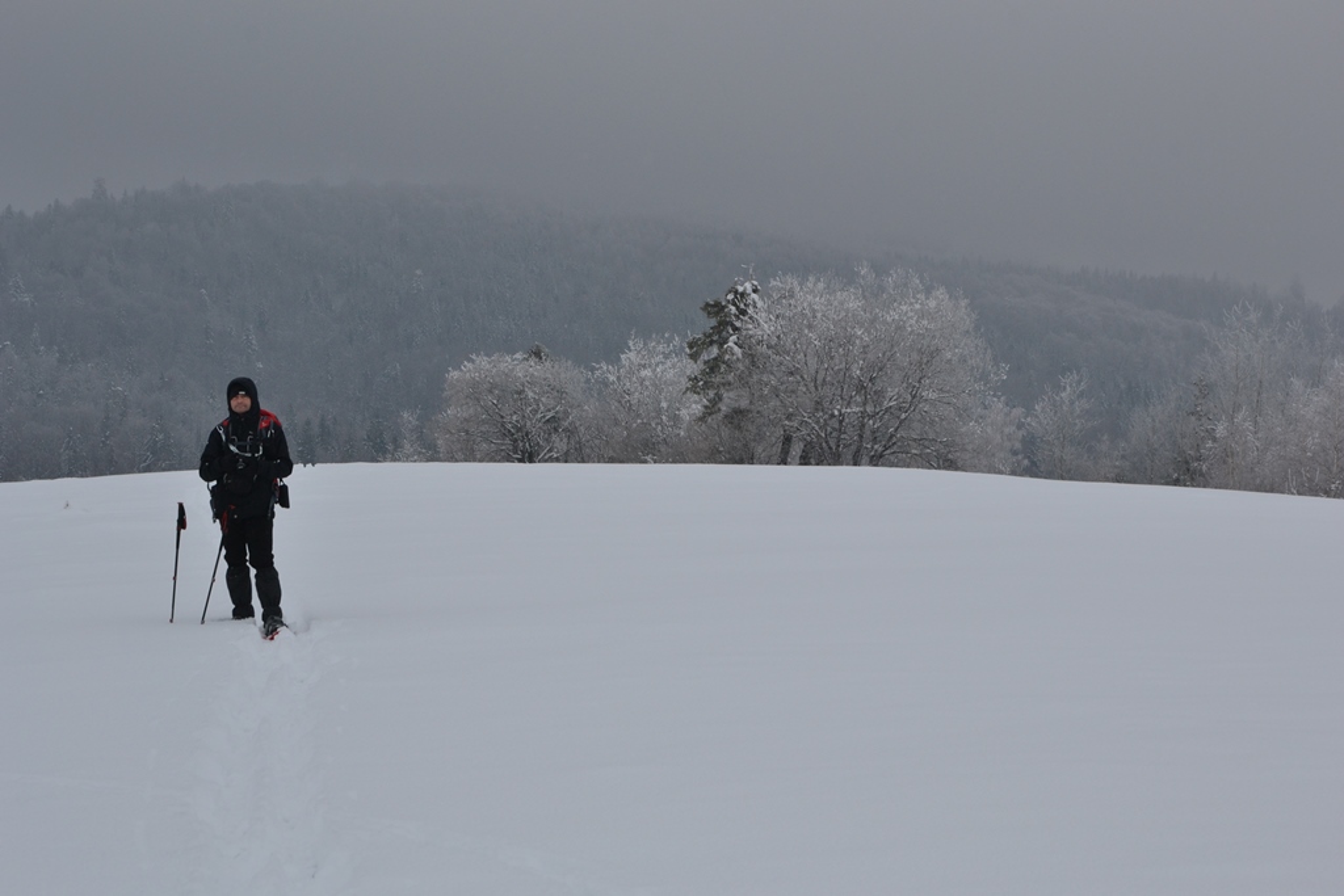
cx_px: 672
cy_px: 448
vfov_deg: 13.8
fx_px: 3696
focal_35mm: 99
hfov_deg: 20.6
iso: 200
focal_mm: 66
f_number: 10
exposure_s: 1/200
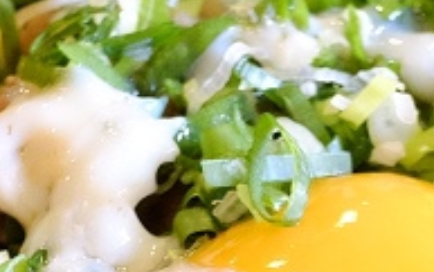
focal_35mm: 114
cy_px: 441
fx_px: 1350
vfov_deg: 11.0
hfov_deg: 17.1
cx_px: 582
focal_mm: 18
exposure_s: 1/60
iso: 3200
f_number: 4
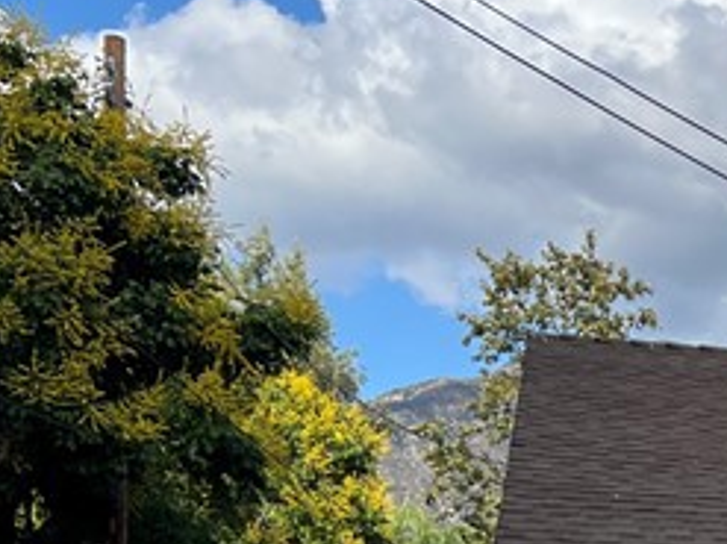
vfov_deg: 12.8
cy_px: 894
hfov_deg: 16.5
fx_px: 2267
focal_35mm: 108
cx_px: 1098
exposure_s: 1/3165
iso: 50
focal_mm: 5.7
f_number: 1.5
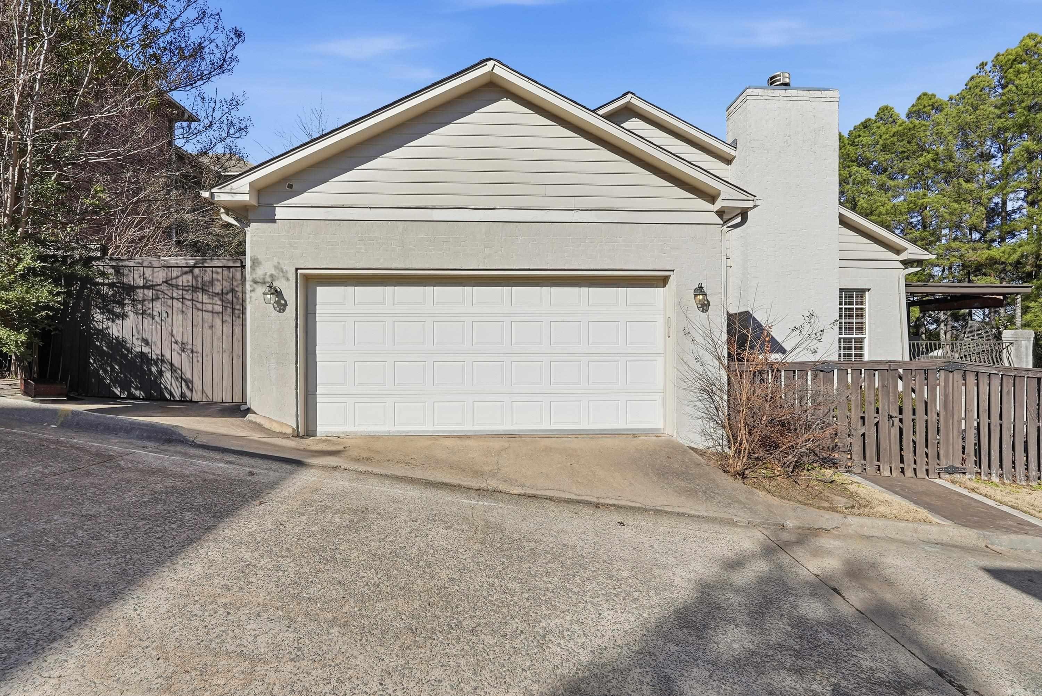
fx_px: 463
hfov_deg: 96.7
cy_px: 348
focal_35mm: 16
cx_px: 521
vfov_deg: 73.8
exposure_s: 1/2500
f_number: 9
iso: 250
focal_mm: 16
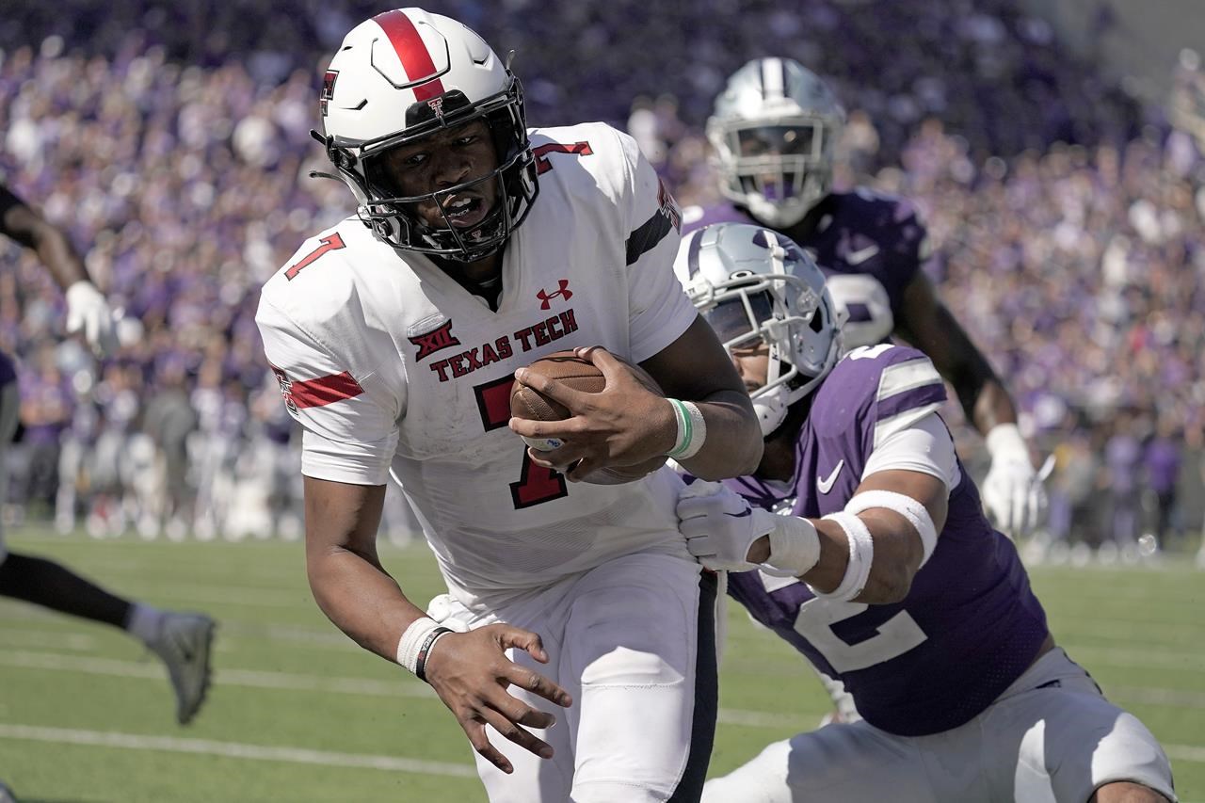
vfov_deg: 6.9
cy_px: 402
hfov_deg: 10.3
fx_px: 6693
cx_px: 602
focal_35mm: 200
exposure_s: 1/2500
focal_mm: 200
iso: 400
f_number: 6.3
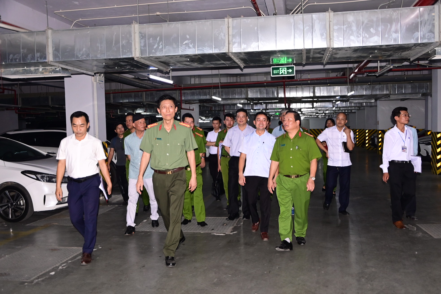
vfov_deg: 36.9
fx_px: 441
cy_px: 147
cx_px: 220
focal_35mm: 36
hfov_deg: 53.1
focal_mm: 24
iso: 1600
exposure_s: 1/125
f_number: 3.8
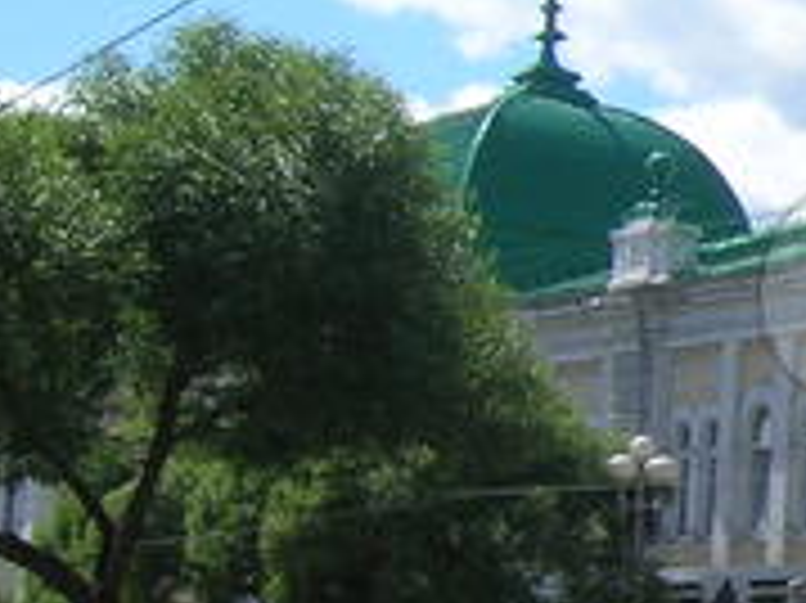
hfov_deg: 11.9
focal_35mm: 147
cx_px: 1630
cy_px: 292
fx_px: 3420
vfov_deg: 10.1
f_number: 4.9
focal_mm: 5.7
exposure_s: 1/400
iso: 50
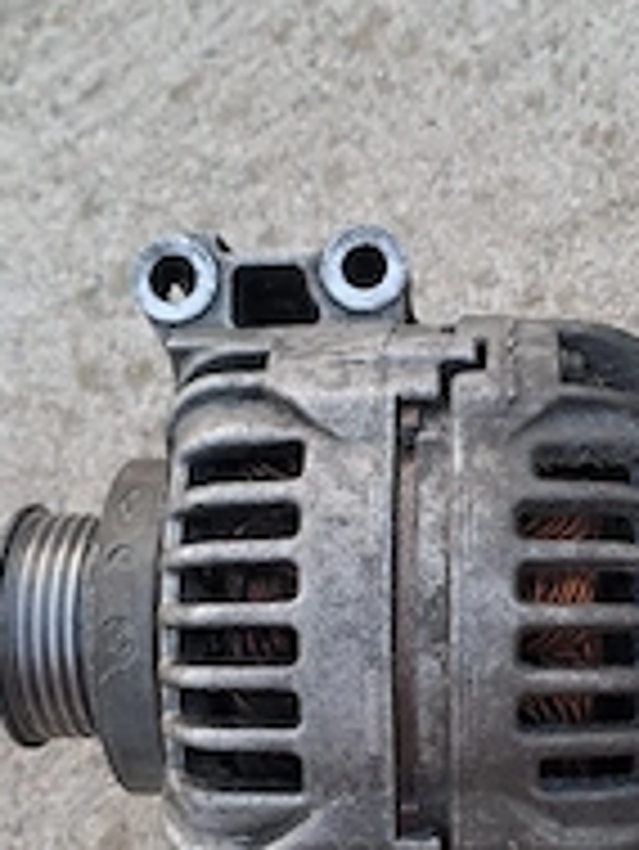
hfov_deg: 27.5
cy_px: 553
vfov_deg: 35.9
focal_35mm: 53
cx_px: 392
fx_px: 1303
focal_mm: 4.65
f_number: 1.8
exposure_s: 1/50
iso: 125
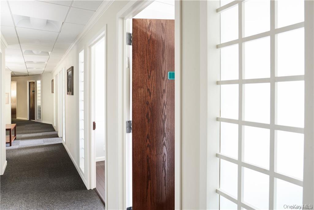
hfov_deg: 73.7
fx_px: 209
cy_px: 105
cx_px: 157
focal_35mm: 24
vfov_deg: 53.1
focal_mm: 24
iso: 400
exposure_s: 2
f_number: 10
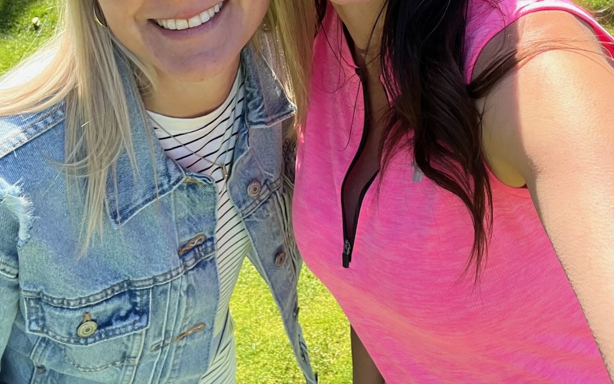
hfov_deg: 46.2
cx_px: 304
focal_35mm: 43
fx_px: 720
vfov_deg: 27.9
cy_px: -10
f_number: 2.2
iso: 40
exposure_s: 1/172
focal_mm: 2.71
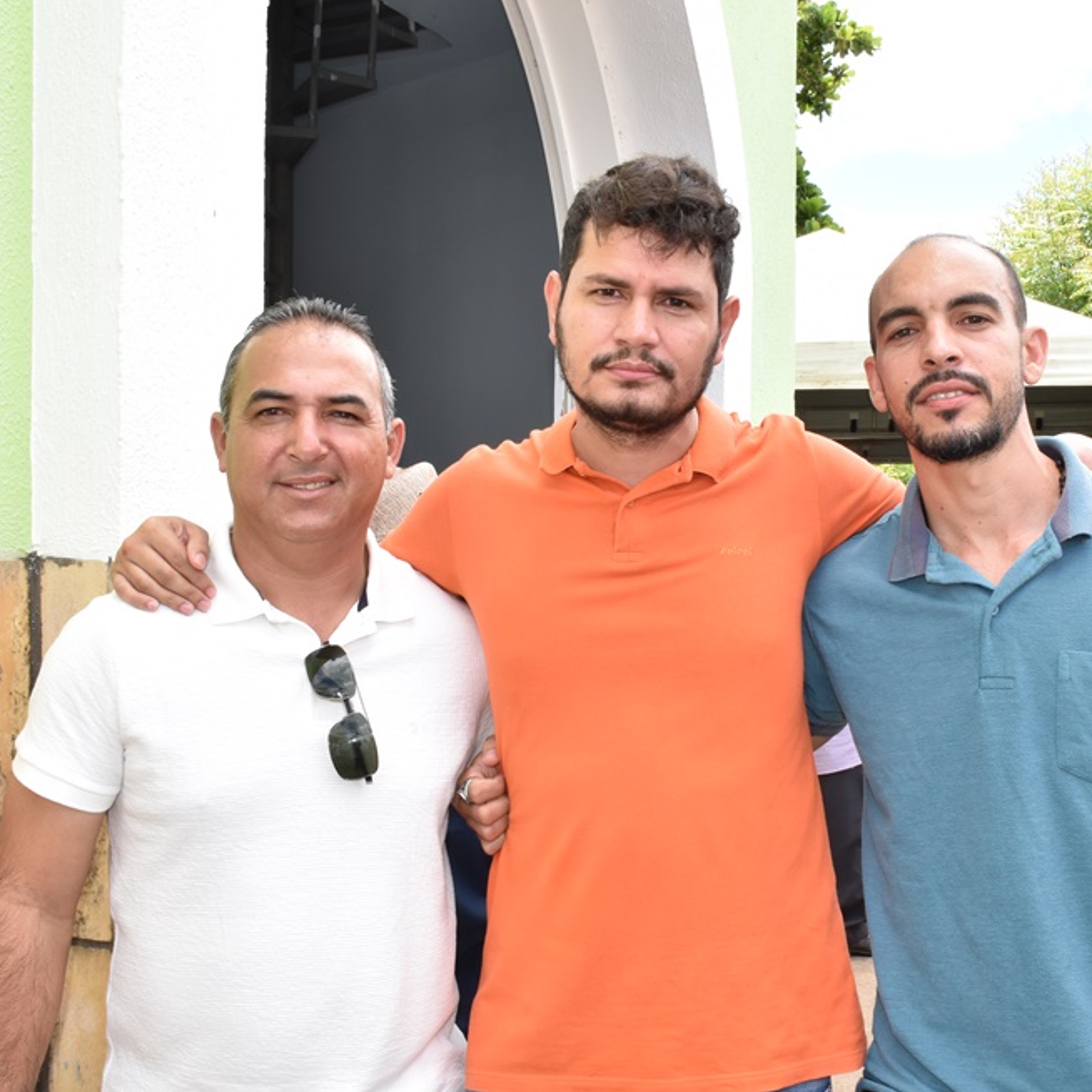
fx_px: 1392
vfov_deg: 42.8
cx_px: 638
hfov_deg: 42.7
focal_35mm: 39
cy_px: 555
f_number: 14
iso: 400
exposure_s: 1/100
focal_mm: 20
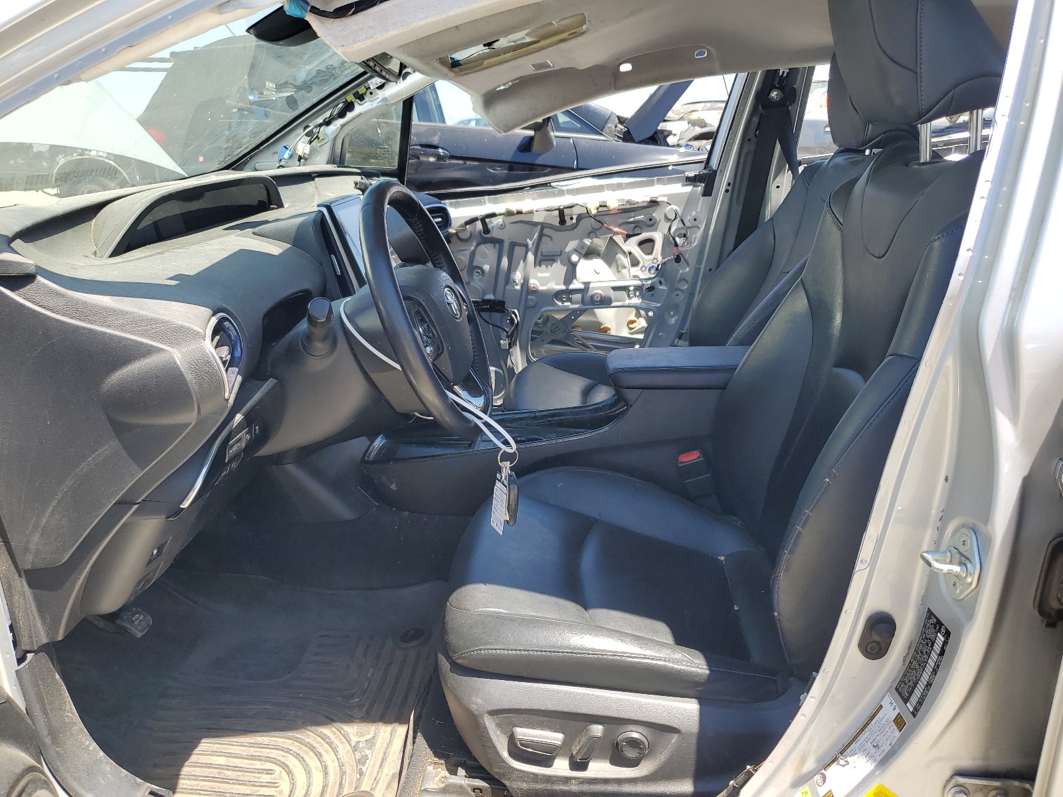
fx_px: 798
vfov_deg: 53.1
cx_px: 532
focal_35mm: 26
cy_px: 398
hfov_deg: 67.3
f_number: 1.5
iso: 50
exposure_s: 1/769
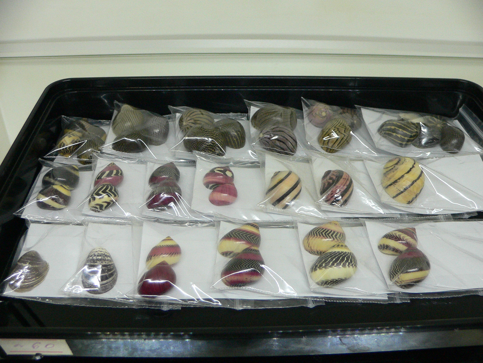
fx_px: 488
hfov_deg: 52.6
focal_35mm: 35
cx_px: 242
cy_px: 182
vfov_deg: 40.7
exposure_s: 1/60
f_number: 2.8
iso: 200
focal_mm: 4.6
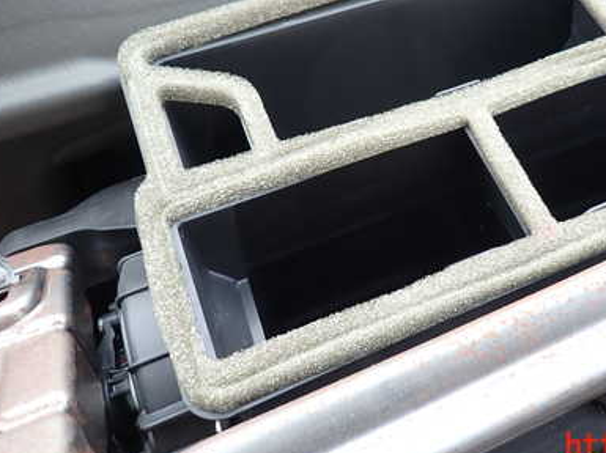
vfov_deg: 35.9
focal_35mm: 39
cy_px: 113
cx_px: 449
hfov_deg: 46.3
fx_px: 682
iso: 100
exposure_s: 1/100
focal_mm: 4.5
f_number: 2
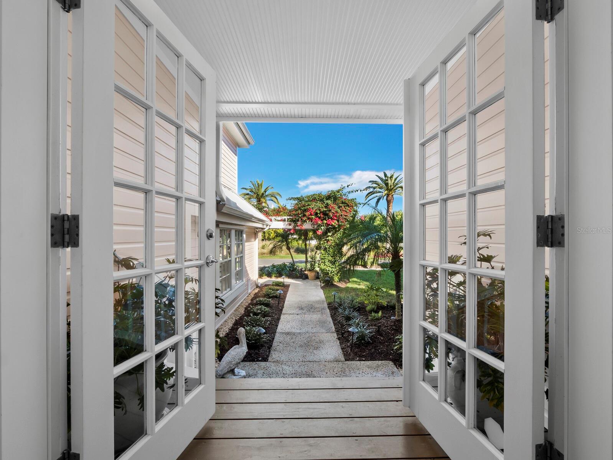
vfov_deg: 85.7
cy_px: 230
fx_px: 248
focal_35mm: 14
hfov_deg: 102.0
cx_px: 306
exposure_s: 1/15
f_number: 11
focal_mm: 7
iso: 320
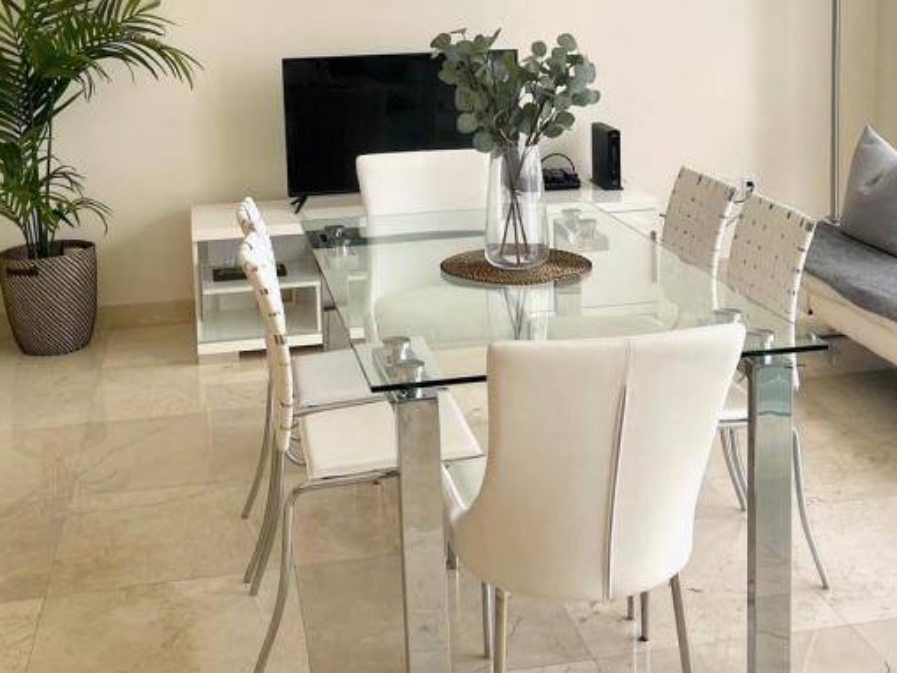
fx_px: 1270
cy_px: 129
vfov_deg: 29.0
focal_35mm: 49
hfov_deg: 38.9
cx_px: 483
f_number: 1.6
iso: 32
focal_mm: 5.1
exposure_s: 1/358
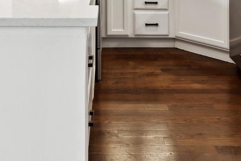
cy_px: -68
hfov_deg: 35.5
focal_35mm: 56
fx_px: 375
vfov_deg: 21.2
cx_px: 103
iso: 200
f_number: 8
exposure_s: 1/13
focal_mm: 16
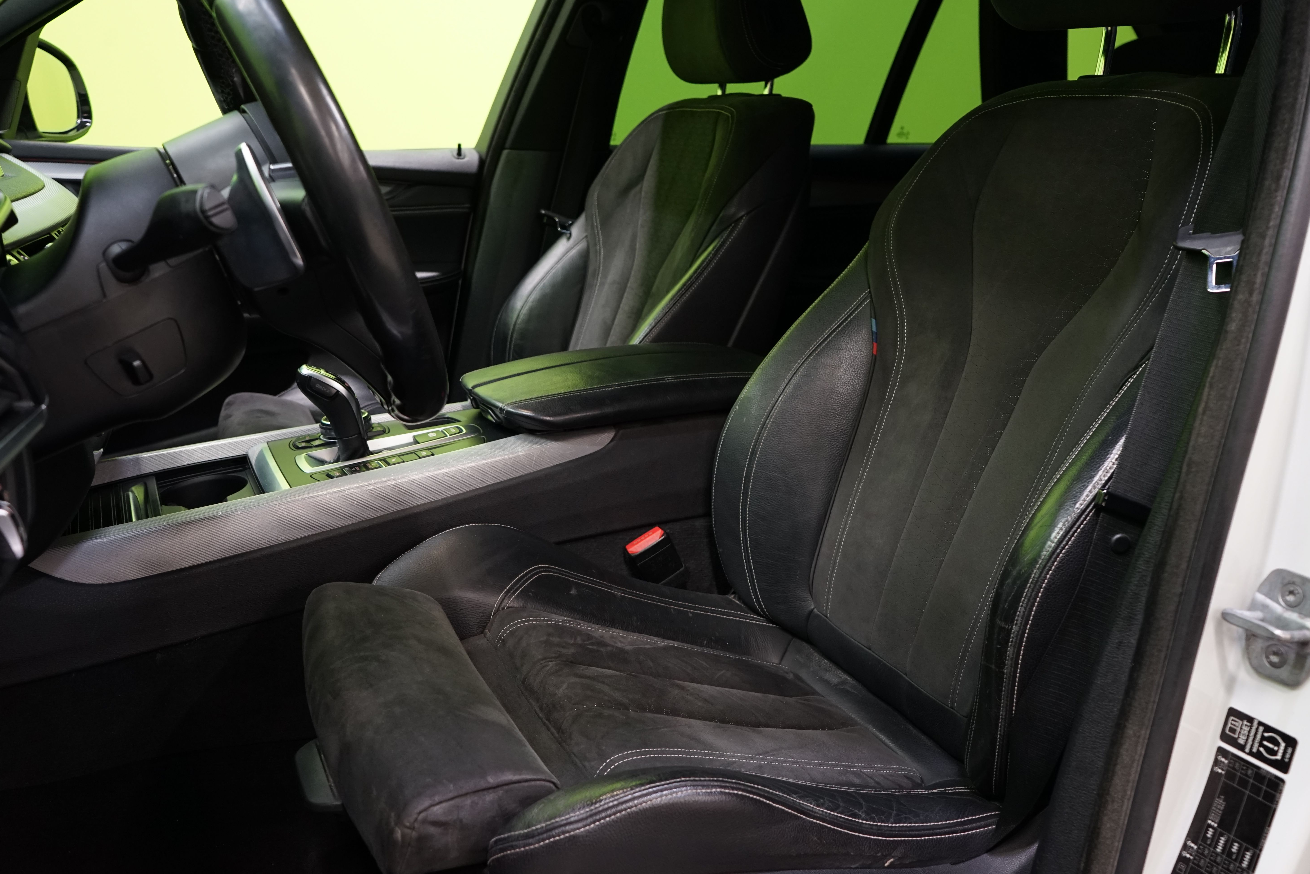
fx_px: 1164
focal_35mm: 32
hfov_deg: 58.7
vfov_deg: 41.1
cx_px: 661
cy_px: 425
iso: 1250
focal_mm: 31
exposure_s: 1/15
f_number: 5.6
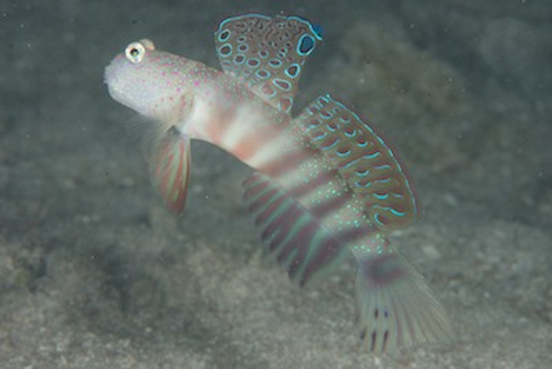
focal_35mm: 158
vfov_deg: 8.7
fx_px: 2416
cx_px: 276
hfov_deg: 13.0
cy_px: 184
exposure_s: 1/125
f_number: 22
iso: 100
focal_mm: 105
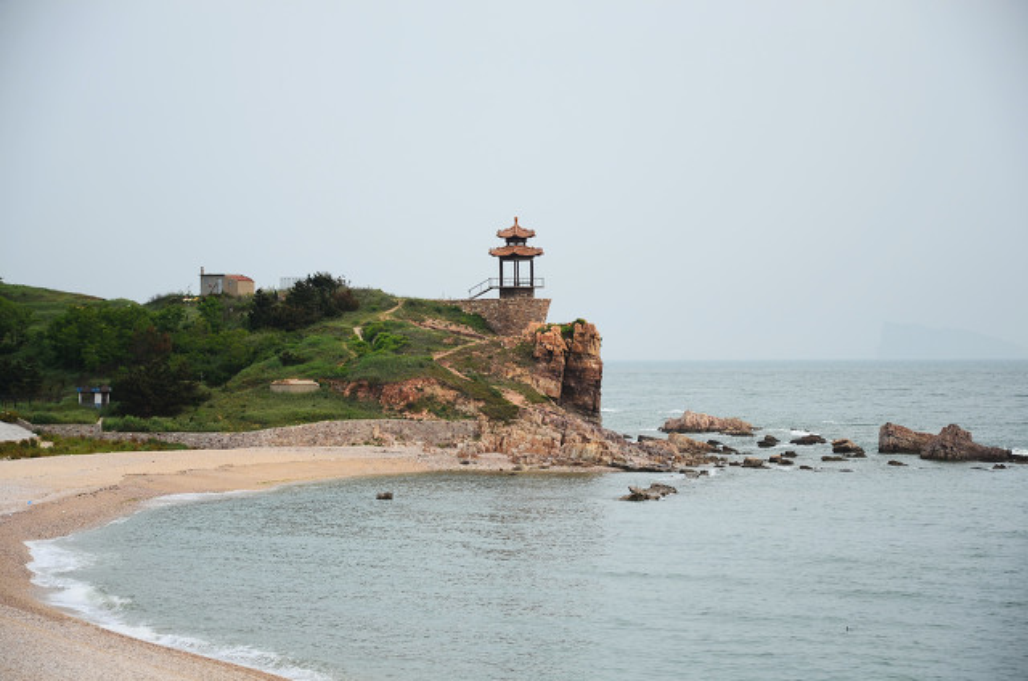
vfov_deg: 12.1
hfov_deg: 18.2
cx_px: 514
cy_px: 340
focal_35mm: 112
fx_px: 3206
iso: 100
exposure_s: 1/250
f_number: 5.3
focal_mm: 75
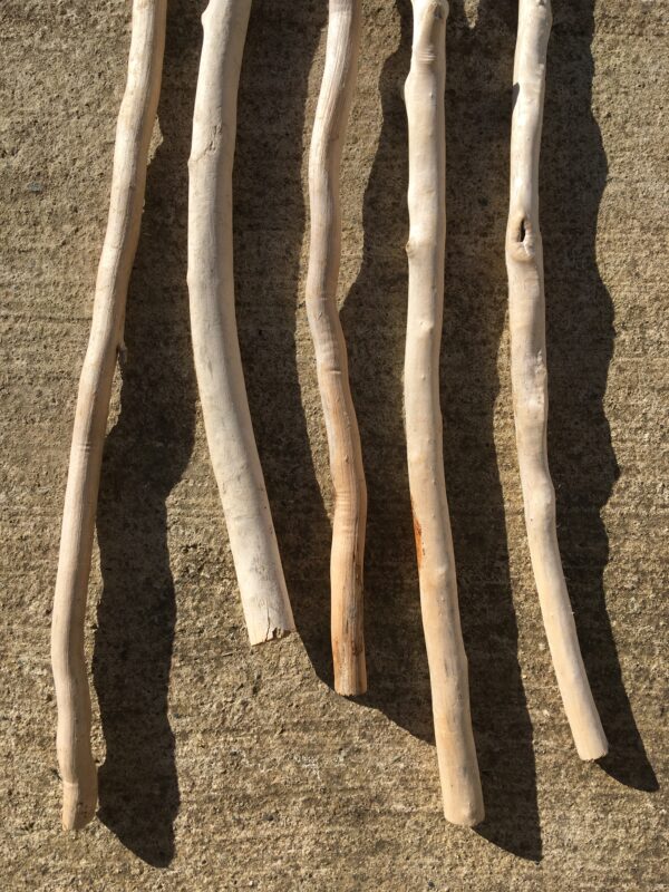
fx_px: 747
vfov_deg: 61.7
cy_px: 446
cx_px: 334
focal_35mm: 29
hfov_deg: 48.2
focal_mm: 4.15
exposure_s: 1/1972
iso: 25
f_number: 2.2
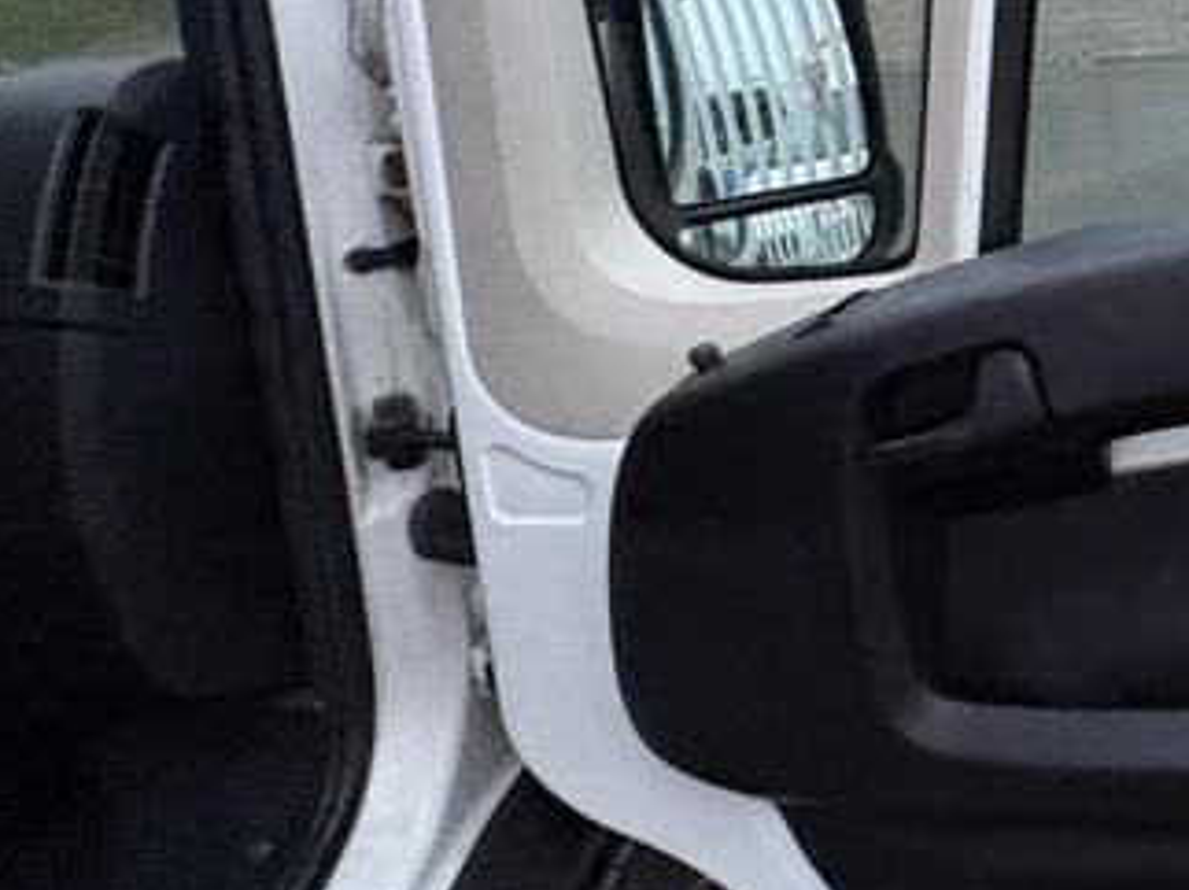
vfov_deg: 35.5
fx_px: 1339
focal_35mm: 39
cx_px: 1436
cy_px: 170
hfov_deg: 36.5
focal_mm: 2.22
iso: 500
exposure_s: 1/60
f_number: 2.2
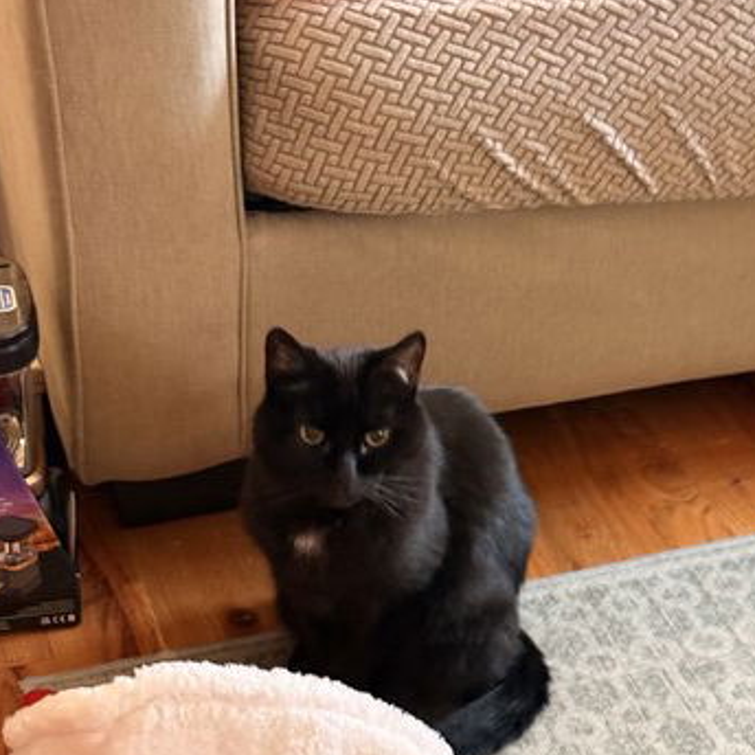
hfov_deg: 23.3
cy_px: 527
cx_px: 331
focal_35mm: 74
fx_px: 1826
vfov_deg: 23.2
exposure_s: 1/30
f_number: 1.78
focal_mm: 6.76
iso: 640
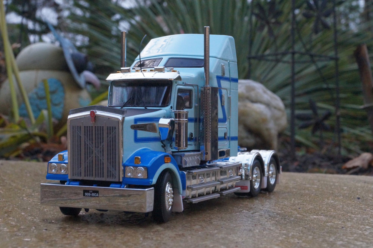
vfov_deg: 20.1
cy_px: 124
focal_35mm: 68
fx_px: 699
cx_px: 186
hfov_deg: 29.9
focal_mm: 45
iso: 3200
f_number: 22
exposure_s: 1/60
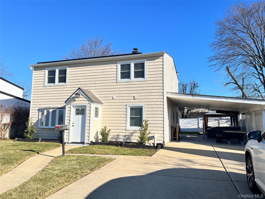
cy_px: 100
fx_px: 199
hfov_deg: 67.3
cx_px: 132
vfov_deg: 53.1
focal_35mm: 26
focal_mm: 5.7
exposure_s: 1/2762
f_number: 1.5
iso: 50
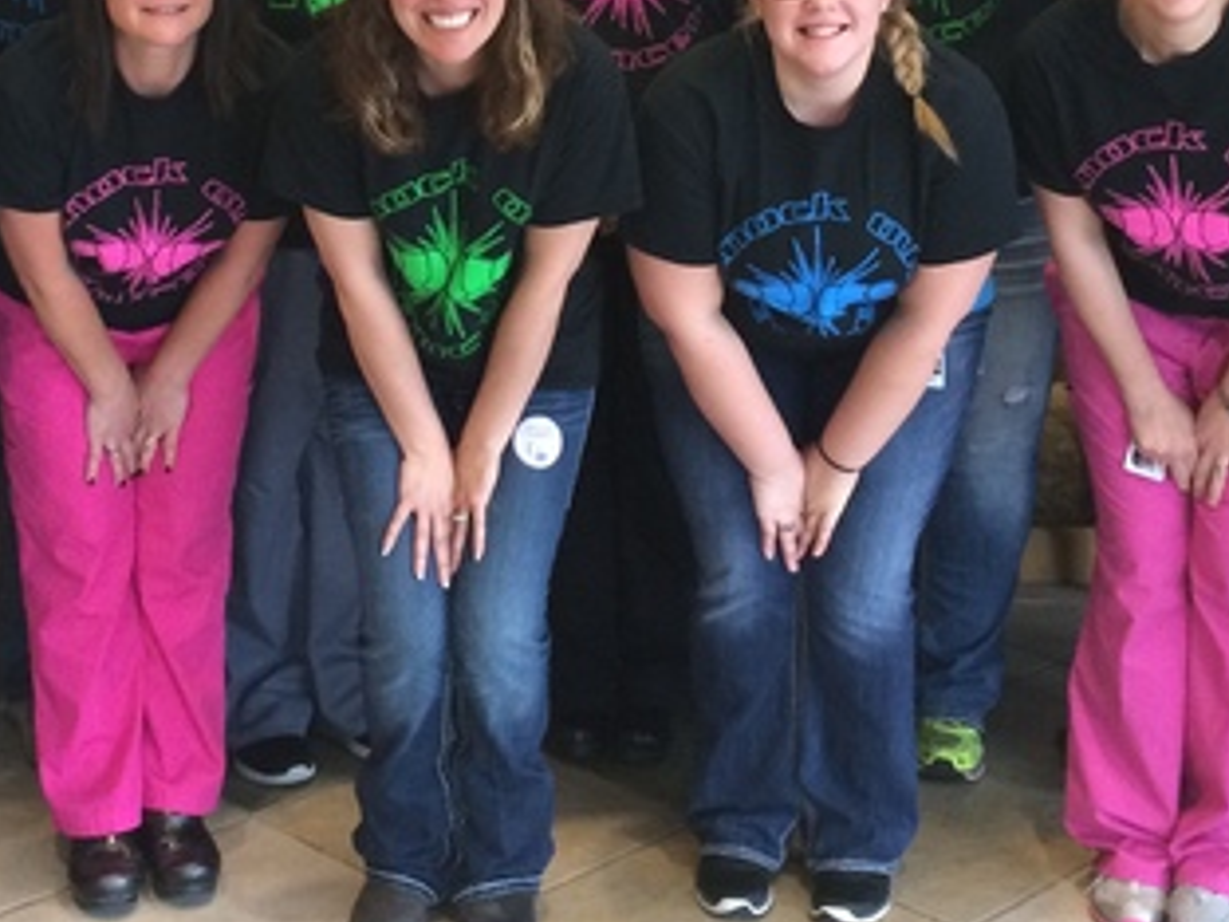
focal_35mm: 67
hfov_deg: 28.9
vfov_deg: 21.2
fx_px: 2379
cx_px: 500
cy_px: 20
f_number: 2.2
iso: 160
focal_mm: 4.15
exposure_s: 1/30
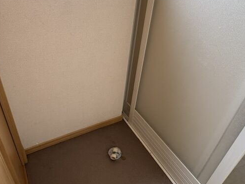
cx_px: 90
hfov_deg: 60.7
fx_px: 205
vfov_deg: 48.2
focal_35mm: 29
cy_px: 80
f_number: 2.2
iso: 125
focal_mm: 2.22
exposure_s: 1/99
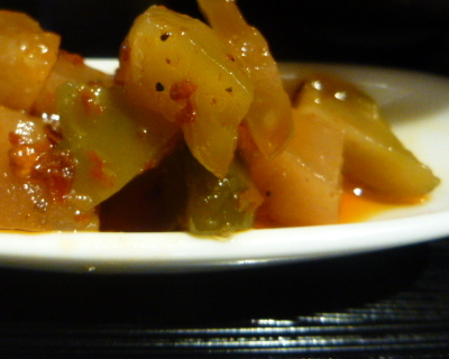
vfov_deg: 37.8
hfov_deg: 45.1
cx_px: 109
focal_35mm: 39
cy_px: 117
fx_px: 518
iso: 800
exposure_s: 1/25
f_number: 3.1
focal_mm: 4.5
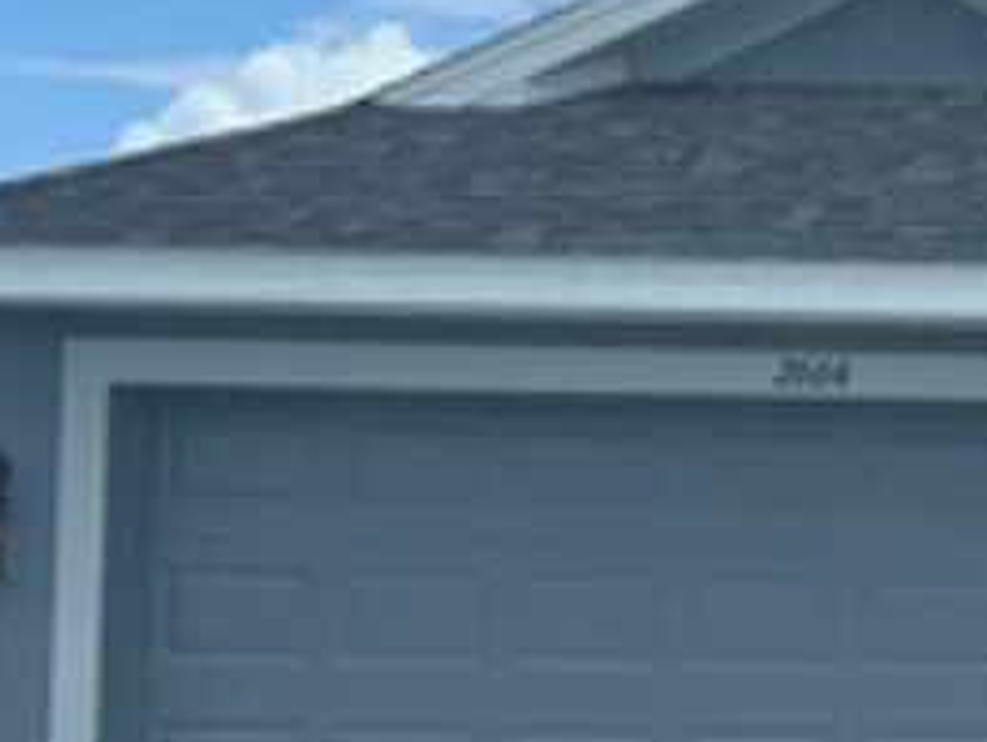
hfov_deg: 14.3
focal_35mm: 127
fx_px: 3624
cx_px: 1556
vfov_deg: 11.7
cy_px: 527
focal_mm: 5.7
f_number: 1.5
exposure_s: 1/4831
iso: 50
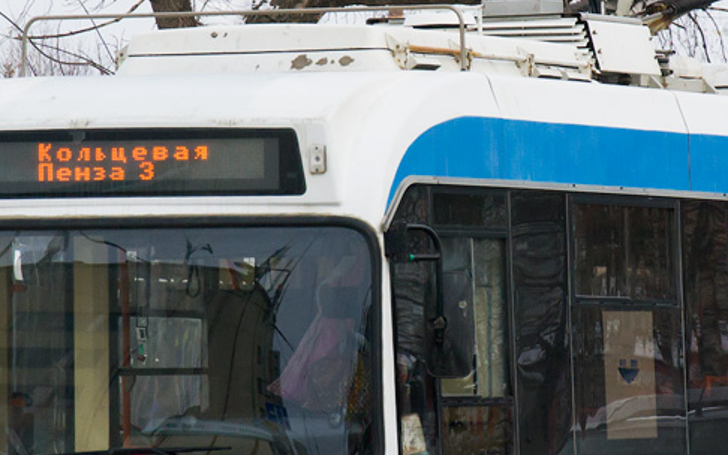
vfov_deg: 3.3
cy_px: 217
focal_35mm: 396
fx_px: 7864
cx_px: 470
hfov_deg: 5.3
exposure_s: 1/800
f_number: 6.3
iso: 400
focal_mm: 105
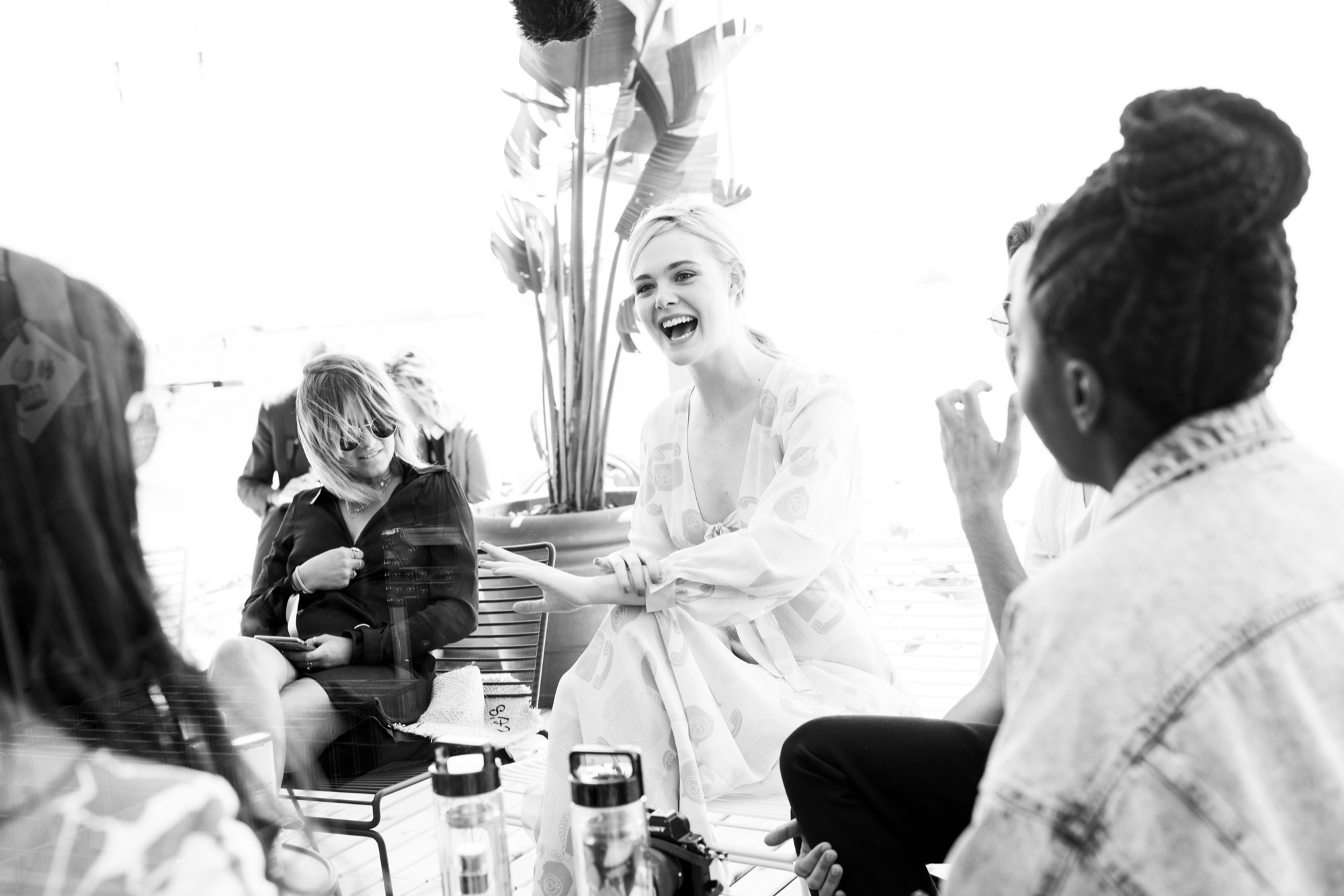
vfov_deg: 27.0
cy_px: 448
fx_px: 1867
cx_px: 672
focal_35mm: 50
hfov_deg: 39.6
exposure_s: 1/320
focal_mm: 50
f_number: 4
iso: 320
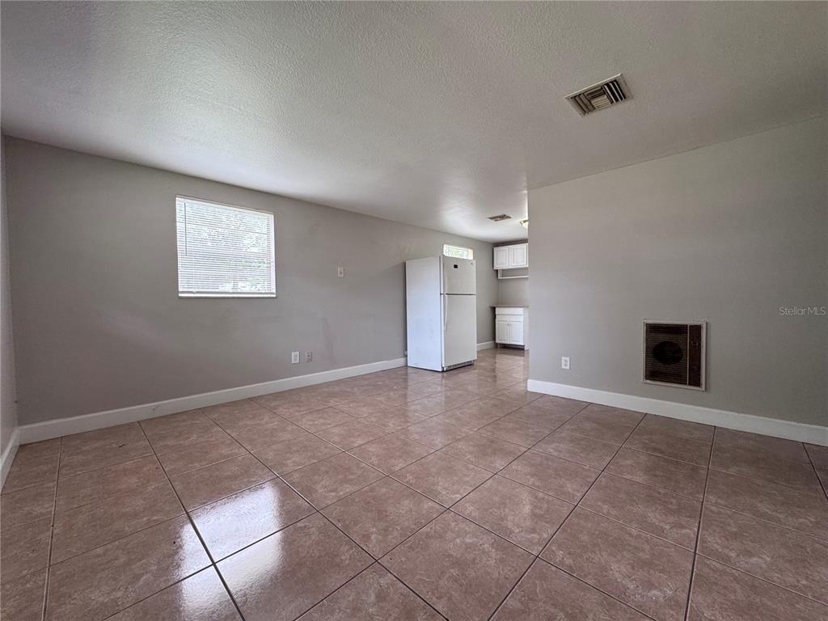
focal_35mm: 14
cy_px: 310
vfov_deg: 85.7
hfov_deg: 102.1
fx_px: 335
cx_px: 414
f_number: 2.2
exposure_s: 1/120
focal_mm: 2.22
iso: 200
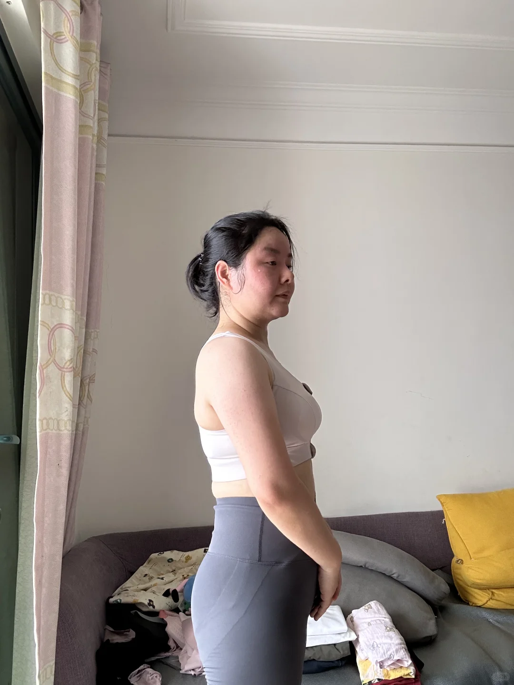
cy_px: 342
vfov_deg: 60.0
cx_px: 257
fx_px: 594
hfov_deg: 46.8
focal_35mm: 30
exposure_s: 1/121
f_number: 1.9
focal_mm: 2.69
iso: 40
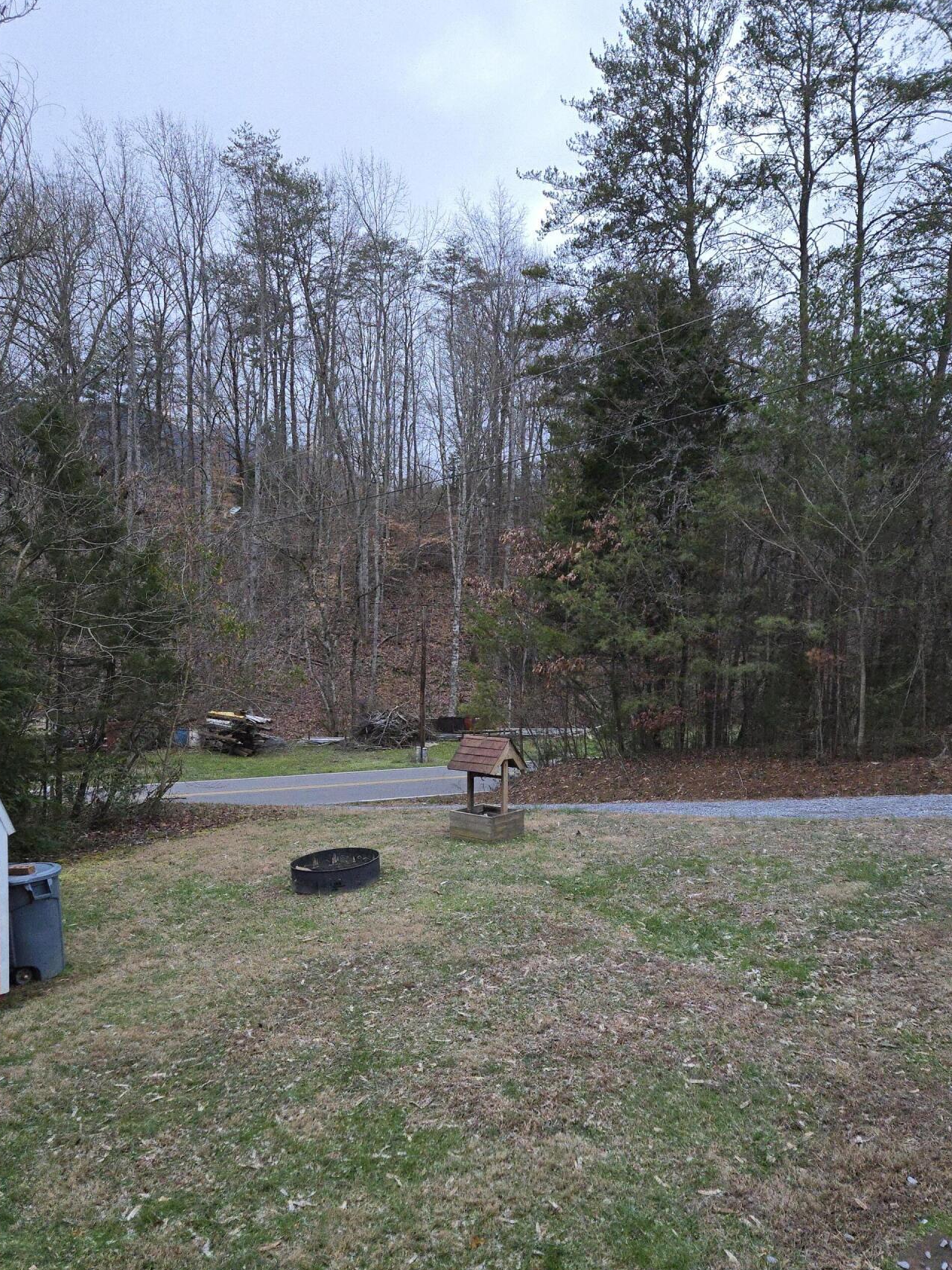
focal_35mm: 27
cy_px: 713
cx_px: 465
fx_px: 990
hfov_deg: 51.3
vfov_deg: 65.1
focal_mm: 5.4
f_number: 1.8
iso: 400
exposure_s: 1/120
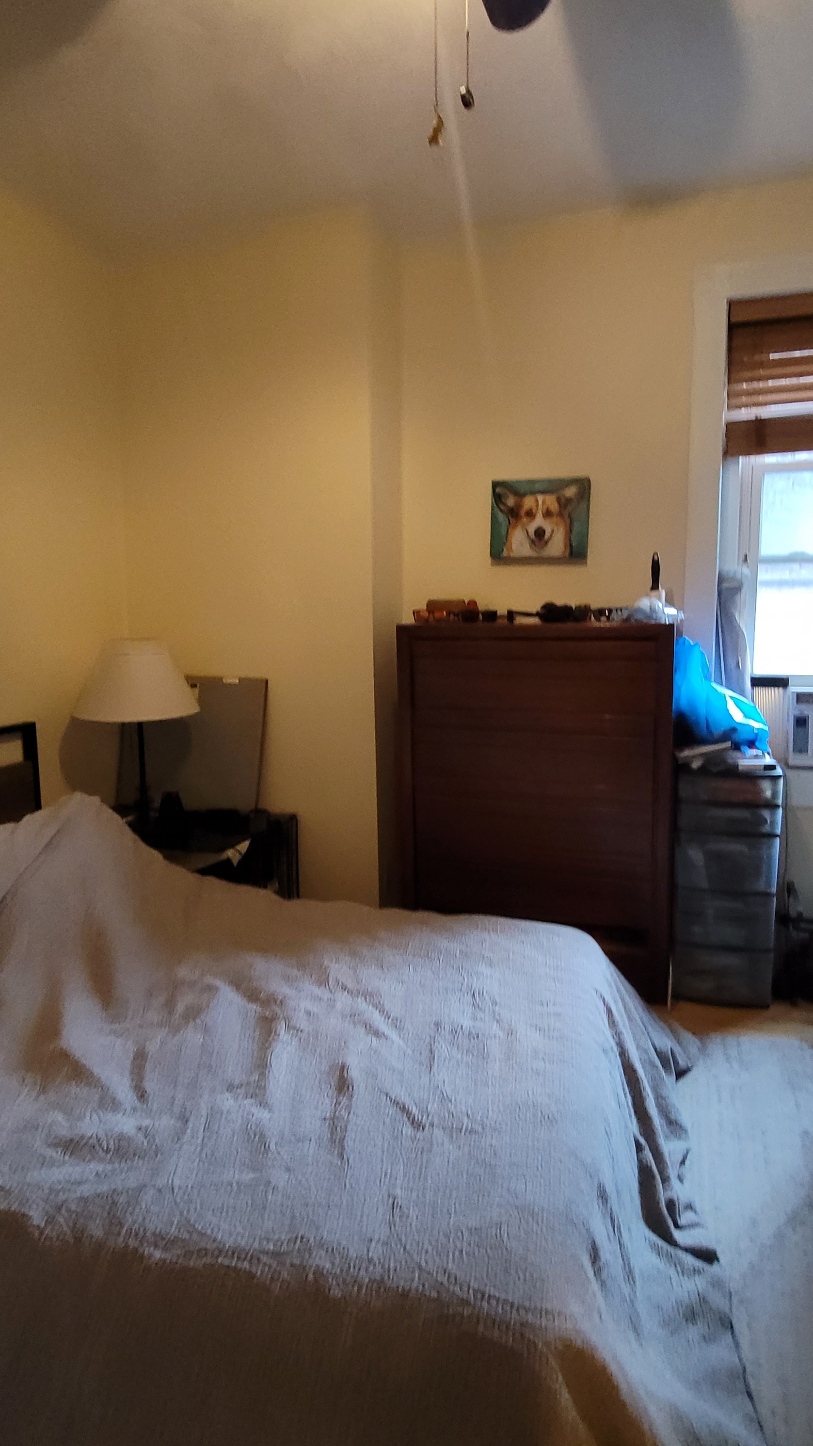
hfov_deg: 58.3
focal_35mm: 19
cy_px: 721
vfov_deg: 89.6
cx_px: 434
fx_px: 728
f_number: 2.2
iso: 640
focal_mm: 2.2
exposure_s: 1/30
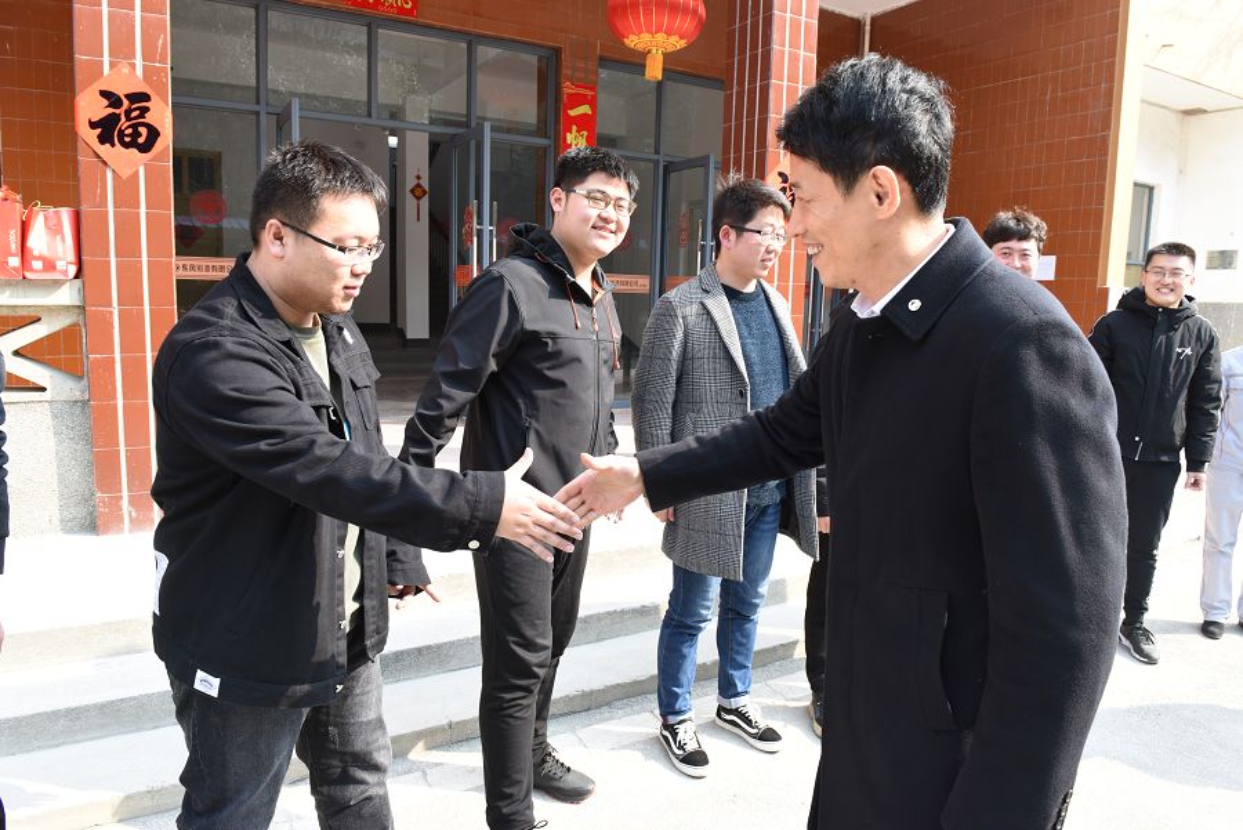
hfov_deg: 73.7
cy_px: 415
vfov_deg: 53.2
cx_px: 622
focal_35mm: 24
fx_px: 829
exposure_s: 1/250
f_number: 8
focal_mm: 24
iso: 1000
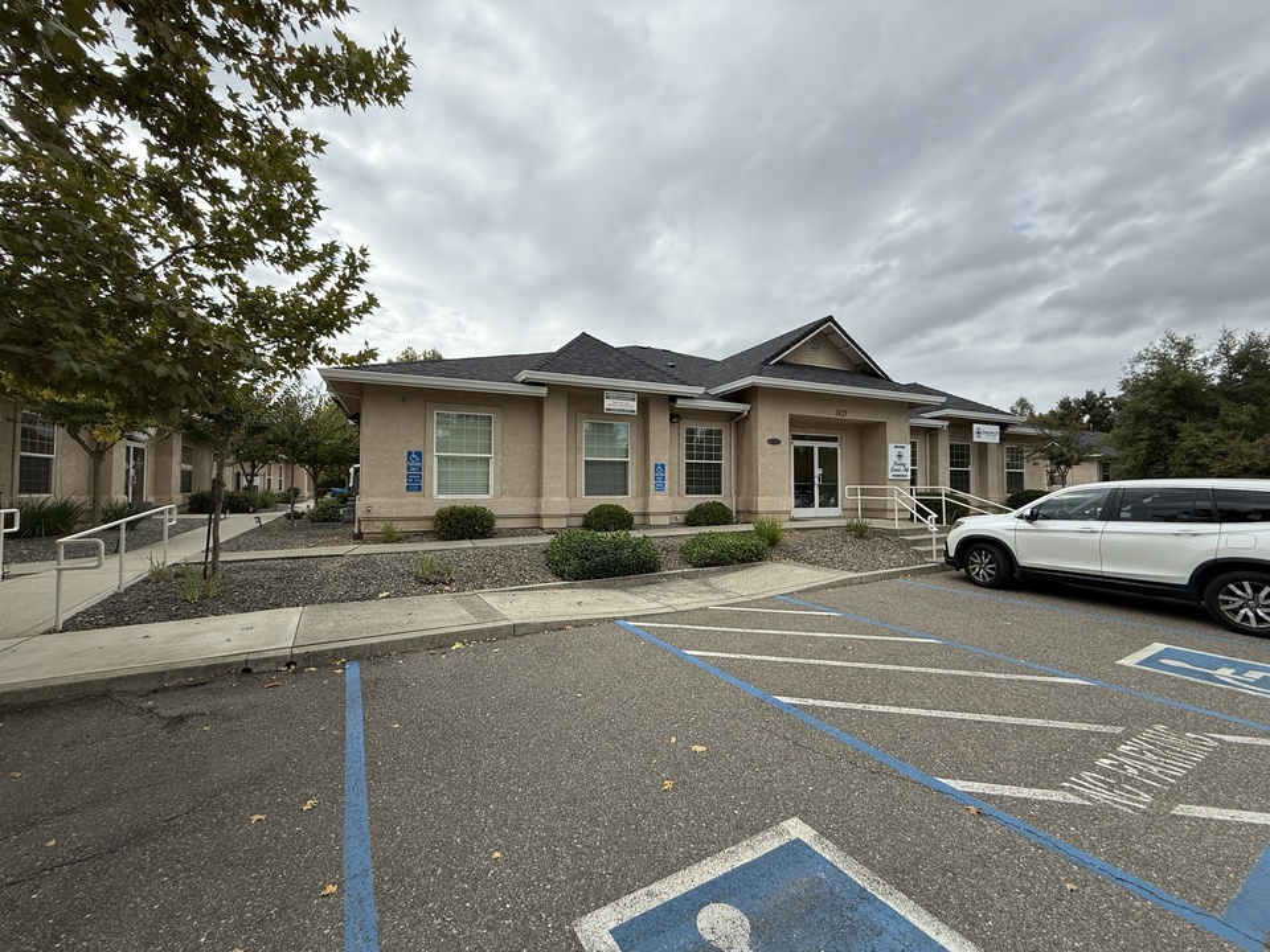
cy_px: 476
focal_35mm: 14
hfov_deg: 102.1
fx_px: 514
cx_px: 635
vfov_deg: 85.7
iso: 50
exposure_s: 1/1572
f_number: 2.2
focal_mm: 2.22
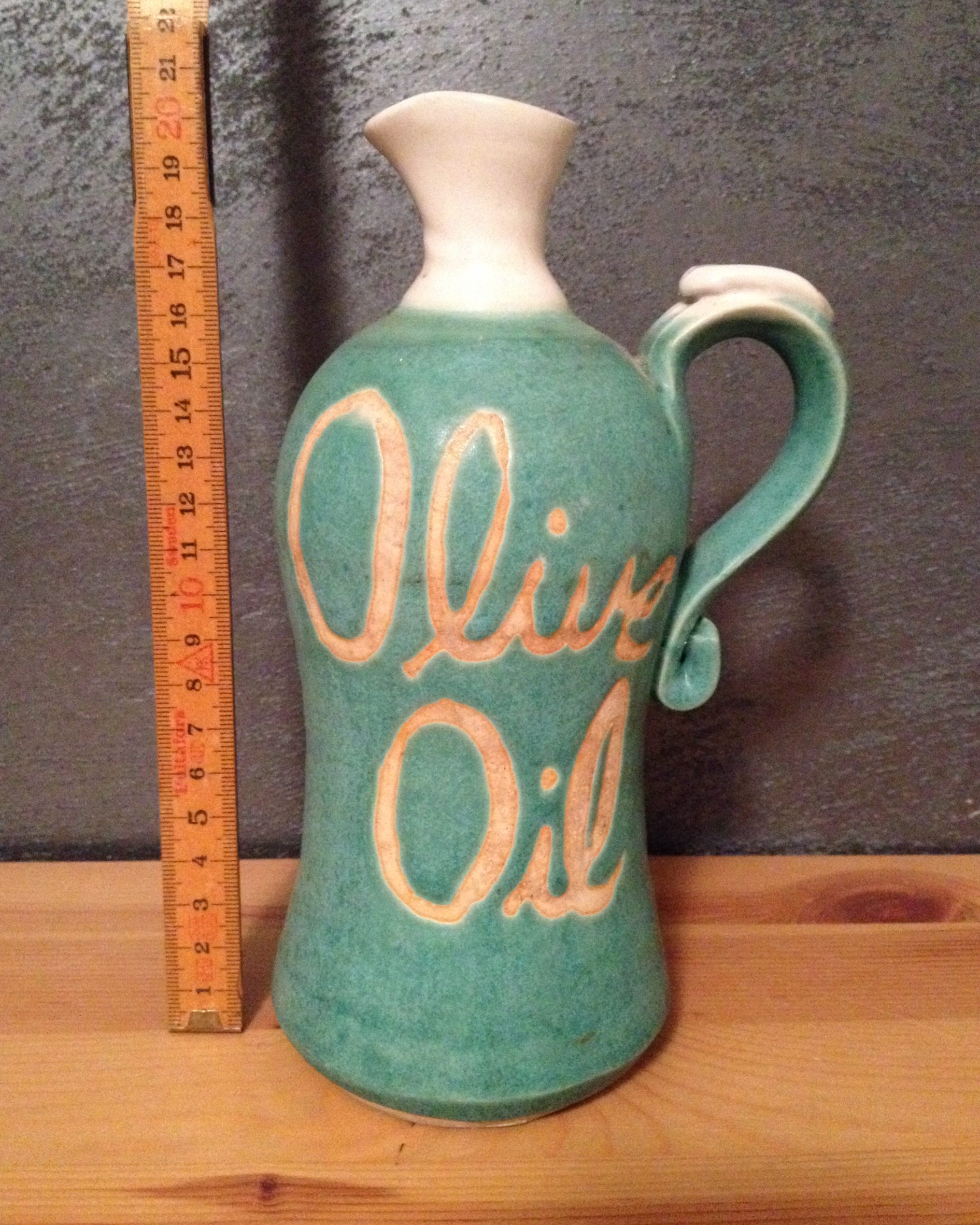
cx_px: 488
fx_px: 1342
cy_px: 572
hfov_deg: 40.1
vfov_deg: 49.1
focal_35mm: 37
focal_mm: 4.28
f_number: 2.4
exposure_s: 1/15
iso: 800
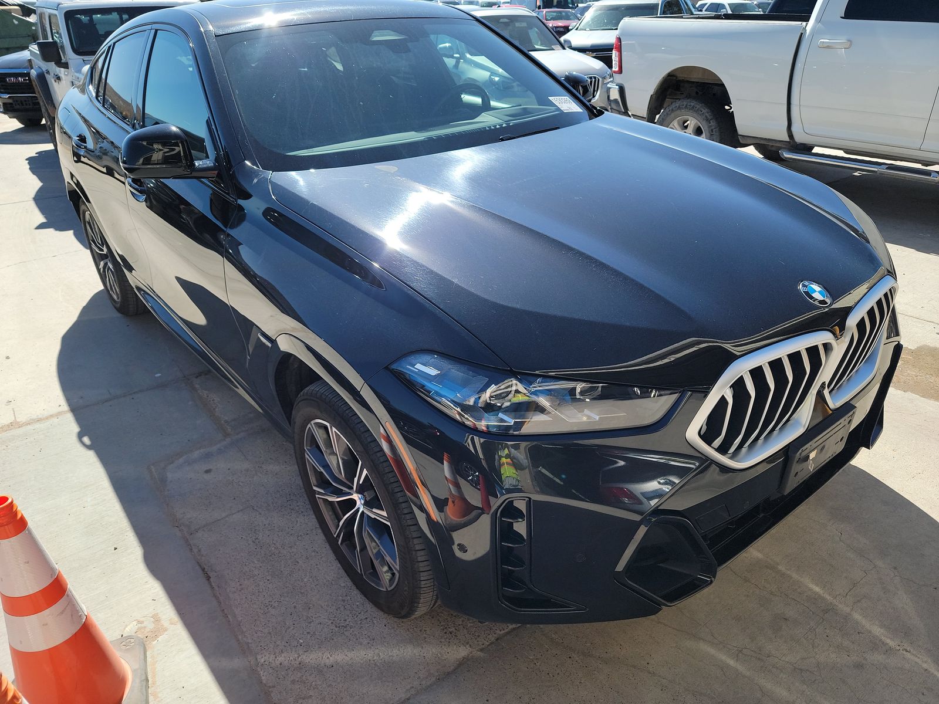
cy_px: 352
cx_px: 470
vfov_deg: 56.8
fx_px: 651
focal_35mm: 24
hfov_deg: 71.6
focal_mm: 6.7
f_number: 1.8
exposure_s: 1/549
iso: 50
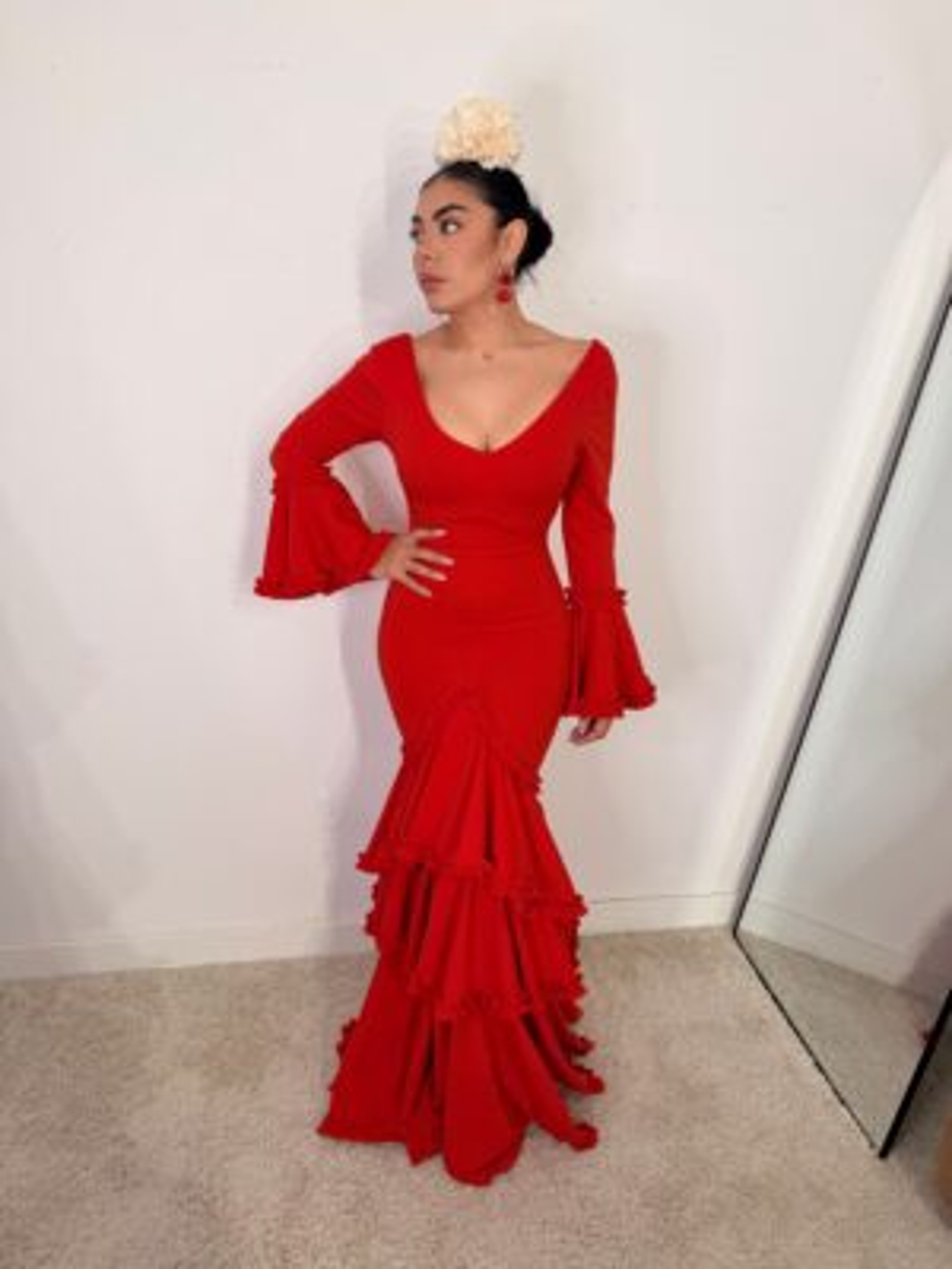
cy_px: 634
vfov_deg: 71.6
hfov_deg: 56.8
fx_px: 880
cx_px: 476
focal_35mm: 24
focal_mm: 6.76
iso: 64
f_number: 1.78
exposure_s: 1/84
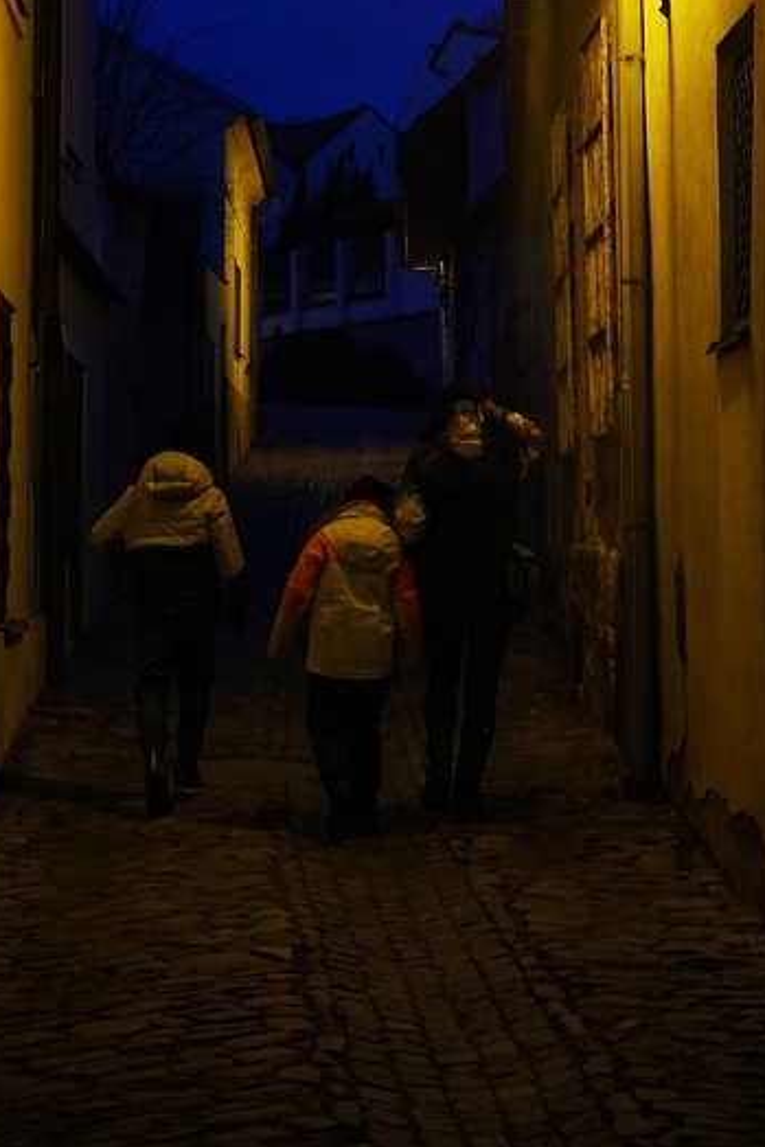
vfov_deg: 22.8
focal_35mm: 88
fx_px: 2803
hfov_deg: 15.5
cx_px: 490
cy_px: 246
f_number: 4.5
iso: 640
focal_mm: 16.86
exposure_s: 1/50
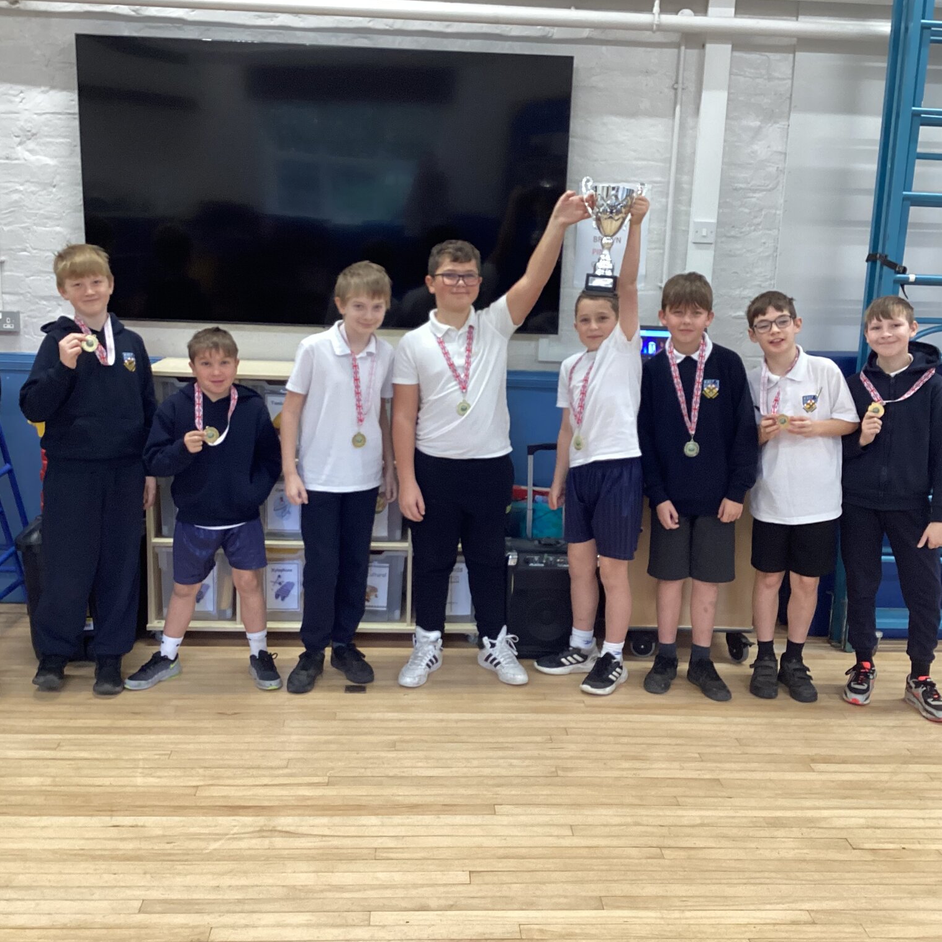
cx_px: 476
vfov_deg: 44.9
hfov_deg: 44.9
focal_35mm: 37
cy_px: 466
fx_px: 1139
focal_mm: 3.3
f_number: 2.4
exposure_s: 1/50
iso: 250
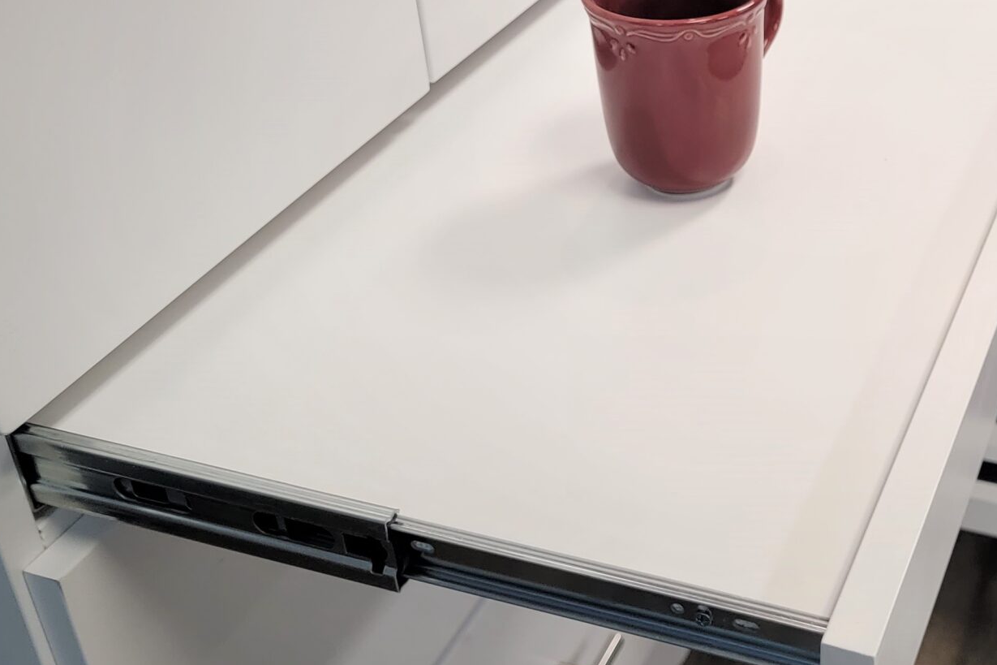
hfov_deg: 36.7
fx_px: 1440
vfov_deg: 25.6
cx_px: 820
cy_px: 141
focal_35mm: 52
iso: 320
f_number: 1.8
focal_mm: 6.7
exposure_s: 1/120
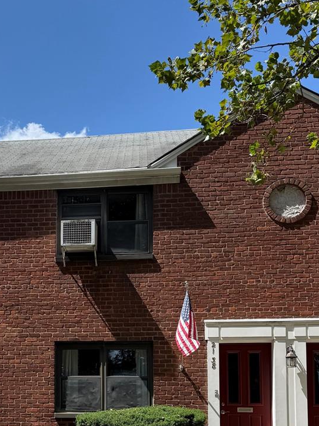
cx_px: 59
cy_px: 357
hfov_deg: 27.9
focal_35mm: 51
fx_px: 627
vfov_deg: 35.9
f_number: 1.78
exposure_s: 1/3584
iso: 80
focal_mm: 6.76
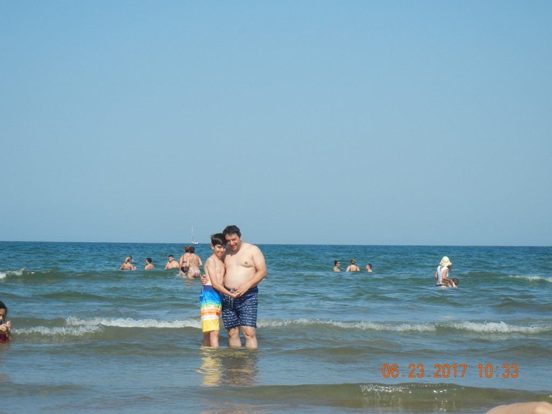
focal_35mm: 102
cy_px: 207
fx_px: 1627
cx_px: 276
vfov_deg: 14.5
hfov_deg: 19.3
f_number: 9
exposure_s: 1/290
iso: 160
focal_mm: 18.3
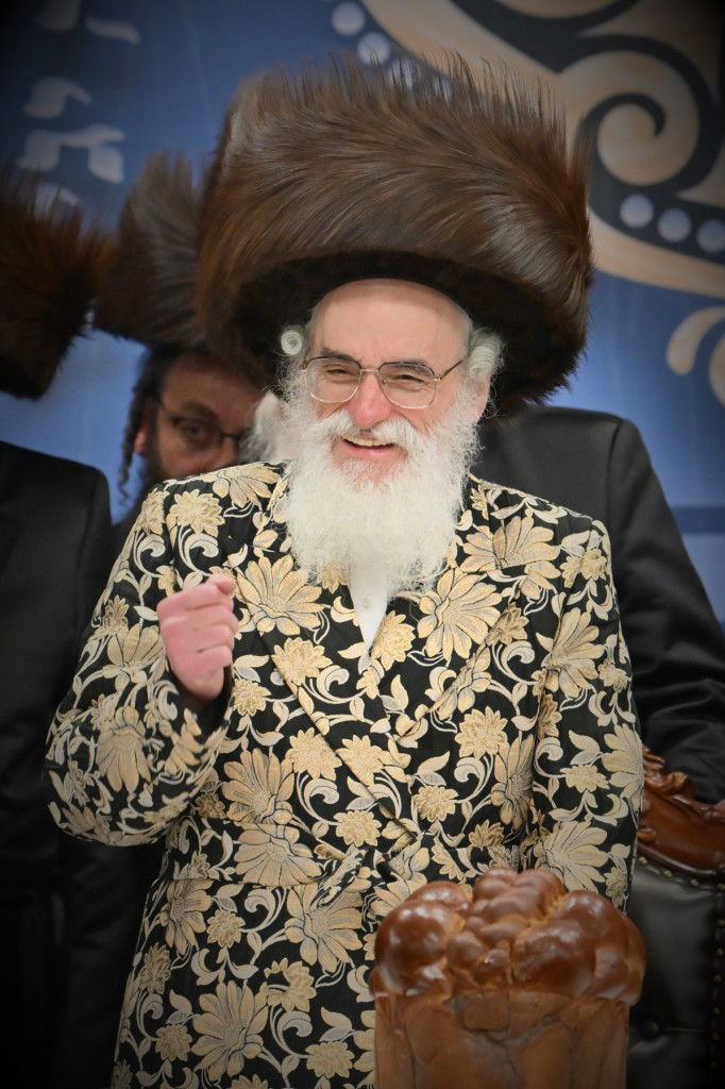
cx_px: 362
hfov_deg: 4.6
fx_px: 9068
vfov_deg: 6.9
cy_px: 544
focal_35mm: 300
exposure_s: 1/320
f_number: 4
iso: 1250
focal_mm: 200
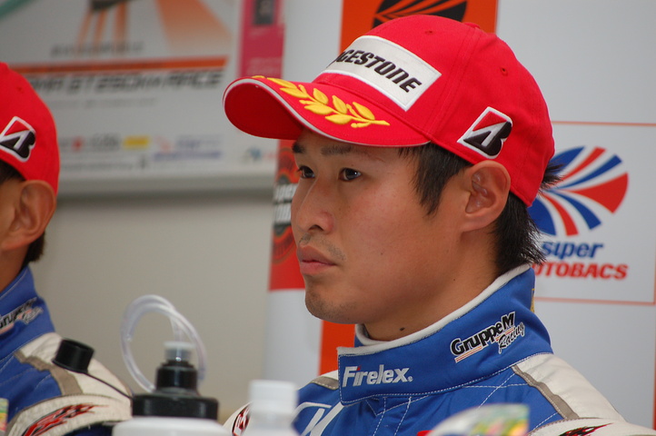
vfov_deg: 4.6
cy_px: 218
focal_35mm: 300
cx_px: 328
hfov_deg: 6.9
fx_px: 5462
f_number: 5.6
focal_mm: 200
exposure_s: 1/60
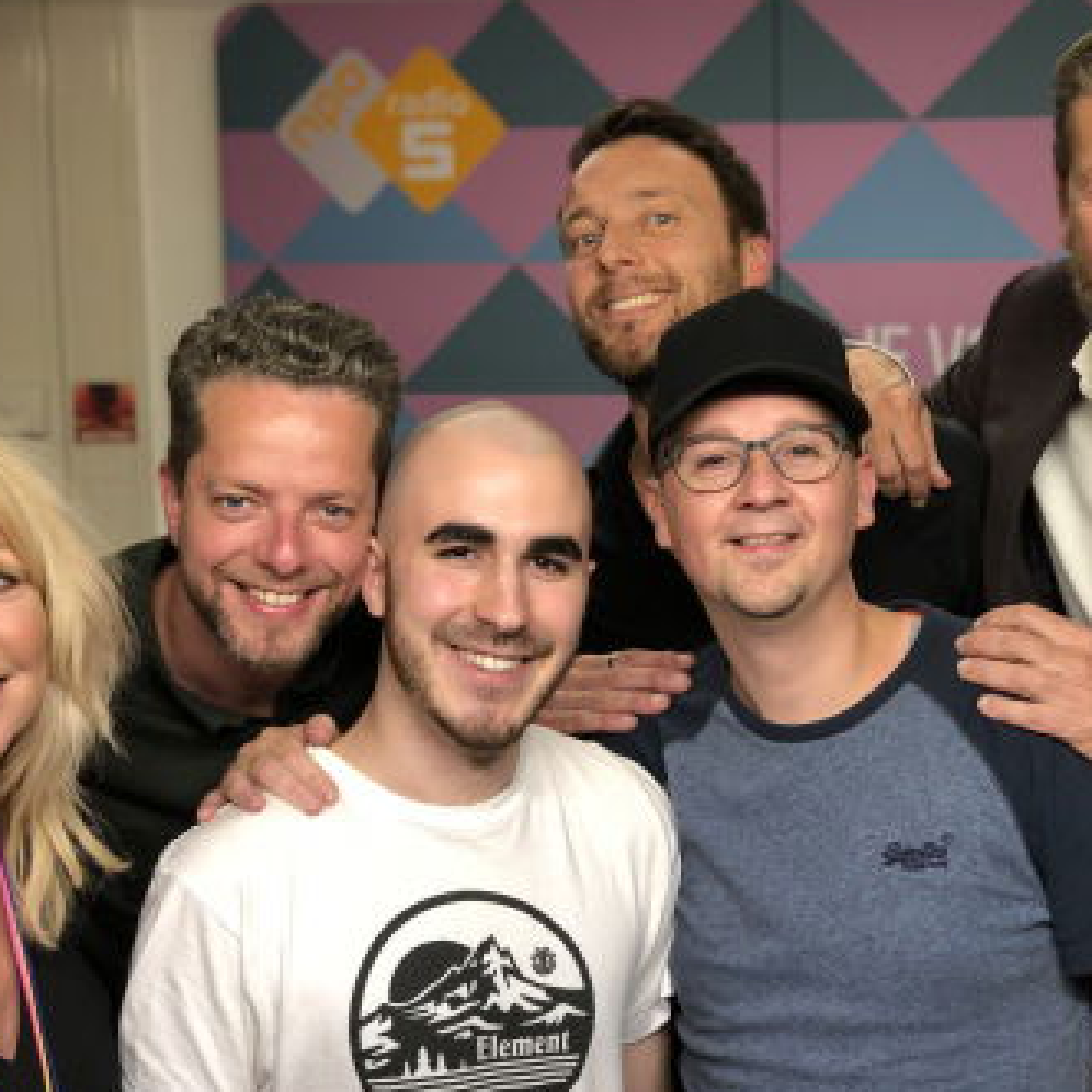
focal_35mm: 69
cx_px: 612
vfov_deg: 25.0
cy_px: 571
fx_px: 2463
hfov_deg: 25.0
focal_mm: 6
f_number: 2.4
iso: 100
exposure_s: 1/33
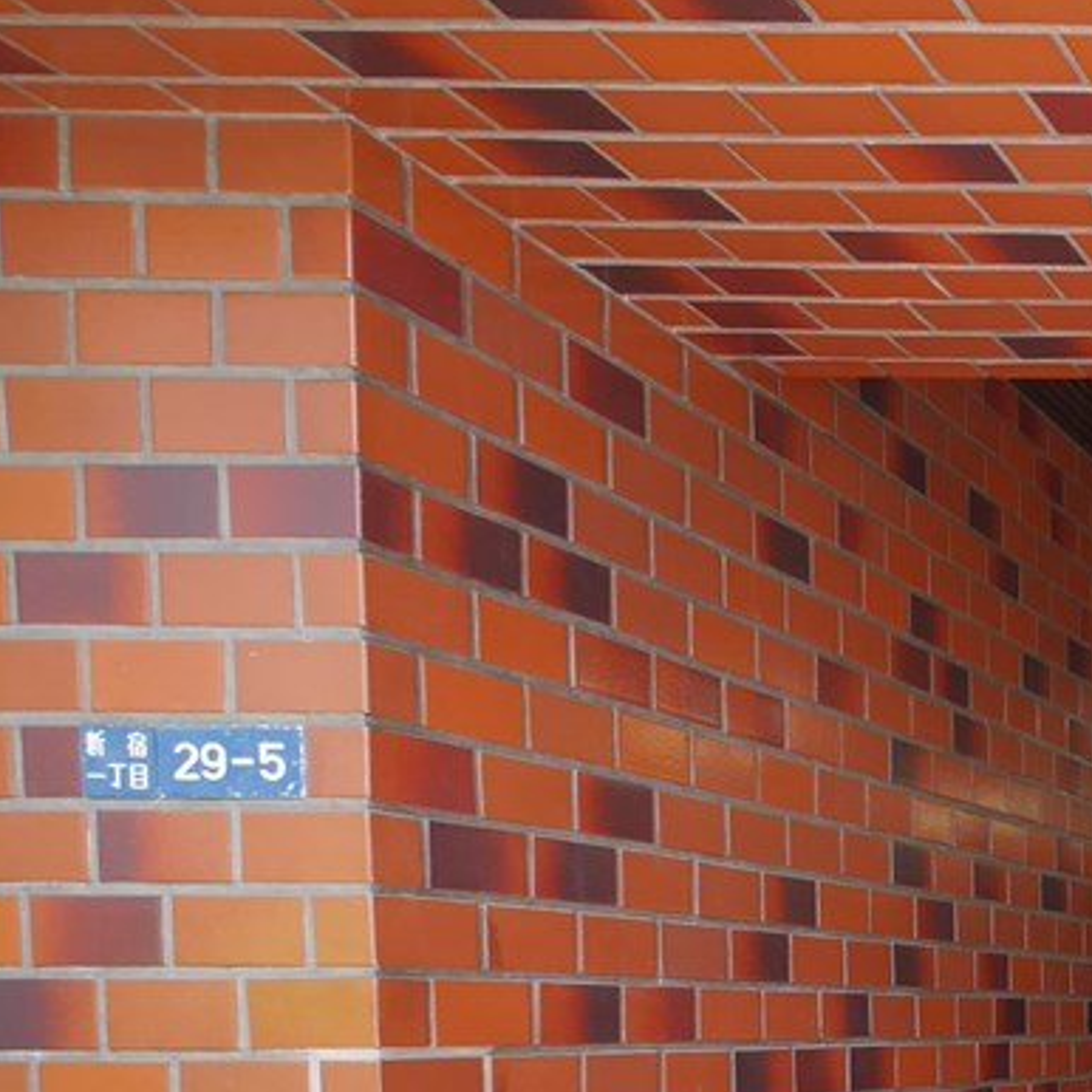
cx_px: 1743
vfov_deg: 37.0
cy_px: 1069
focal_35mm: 41
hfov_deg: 26.0
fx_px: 1463
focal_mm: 7
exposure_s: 1/60
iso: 320
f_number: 4
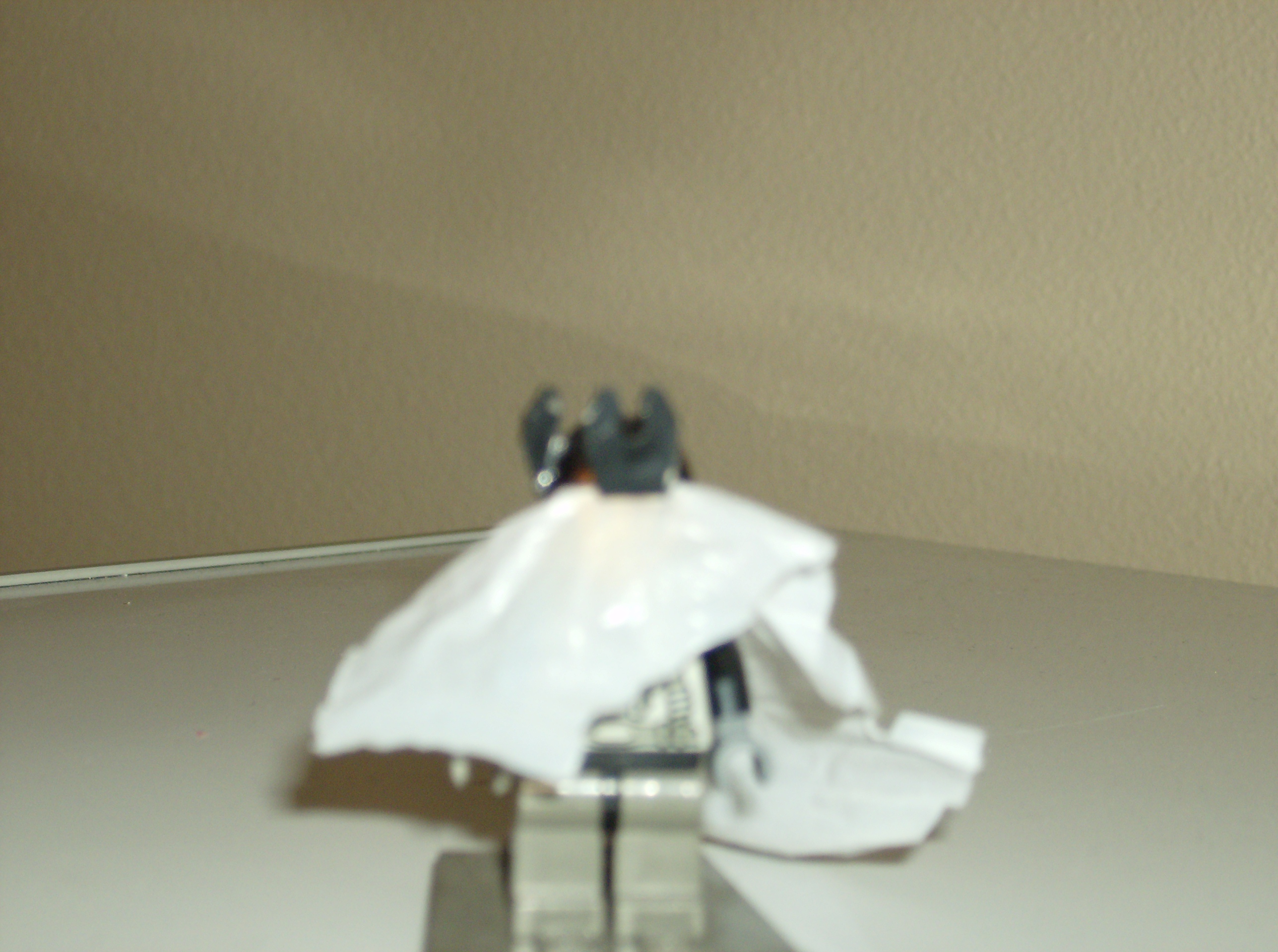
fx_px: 3131
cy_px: 476
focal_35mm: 85
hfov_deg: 23.1
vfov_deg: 17.3
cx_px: 639
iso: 200
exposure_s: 1/101
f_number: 4.2
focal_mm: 14.1
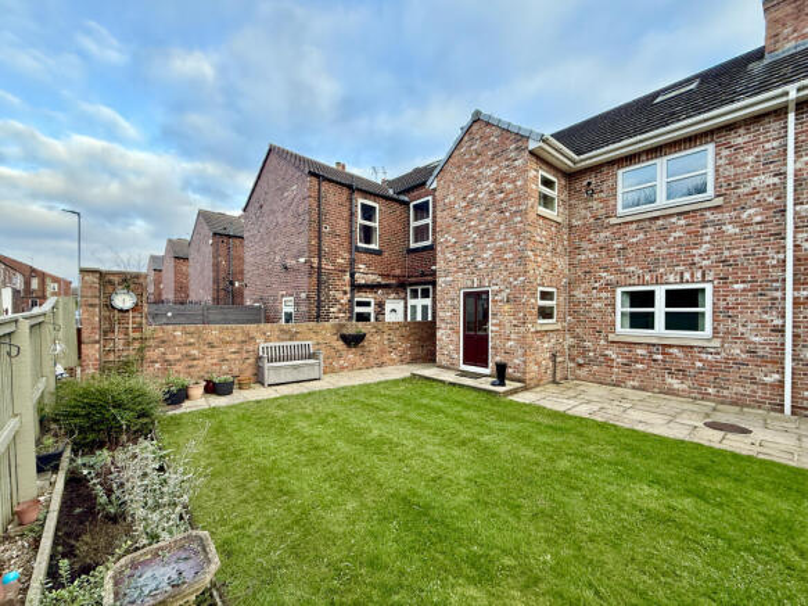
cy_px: 303
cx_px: 404
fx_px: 327
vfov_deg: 85.7
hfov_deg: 102.1
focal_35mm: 14
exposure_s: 1/99
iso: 80
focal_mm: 2.22
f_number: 2.2
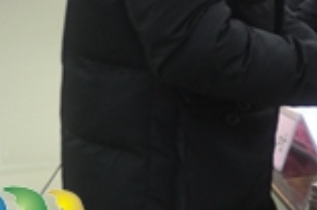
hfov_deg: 16.7
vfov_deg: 11.7
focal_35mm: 116
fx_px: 1020
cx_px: 401
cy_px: -5
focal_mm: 24
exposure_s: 1/20
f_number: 4
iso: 800
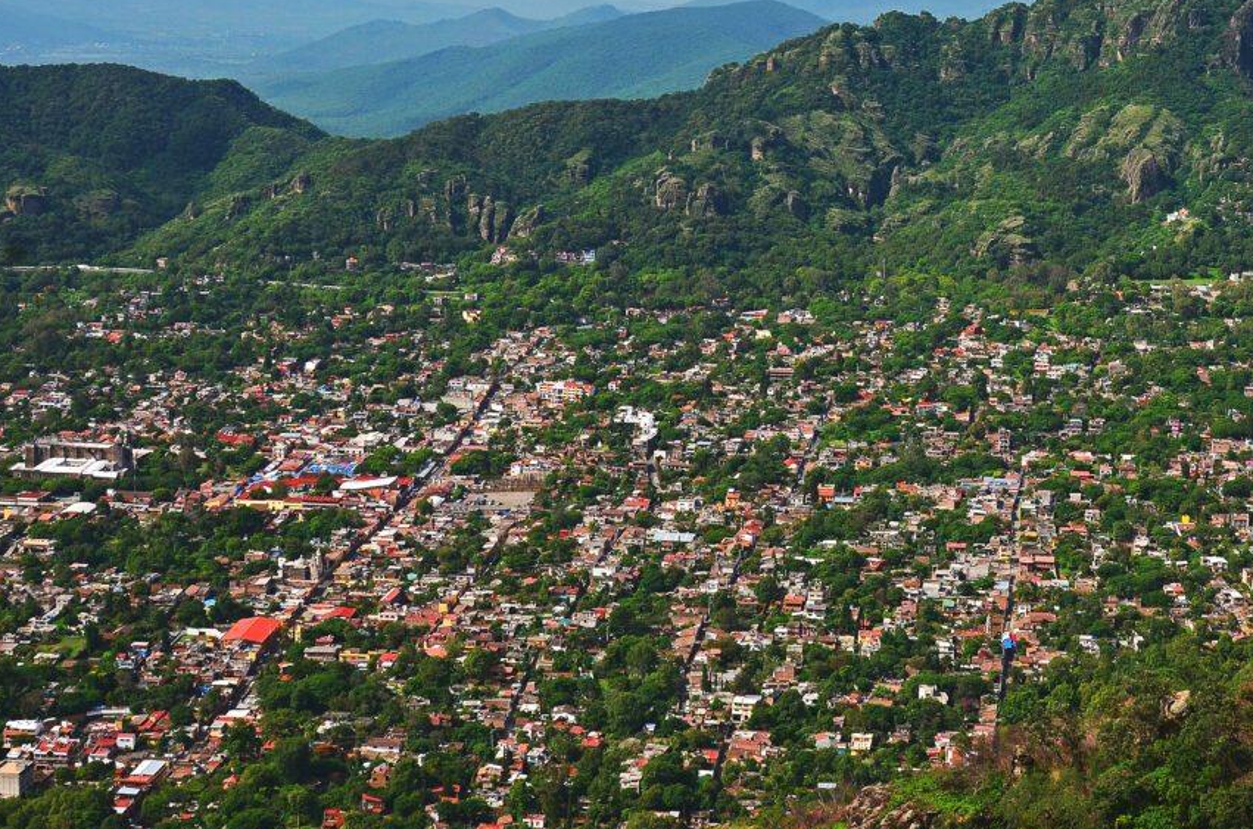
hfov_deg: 30.3
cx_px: 1004
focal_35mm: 65
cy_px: 210
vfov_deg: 20.7
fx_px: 2257
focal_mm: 24
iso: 200
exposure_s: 1/100
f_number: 11
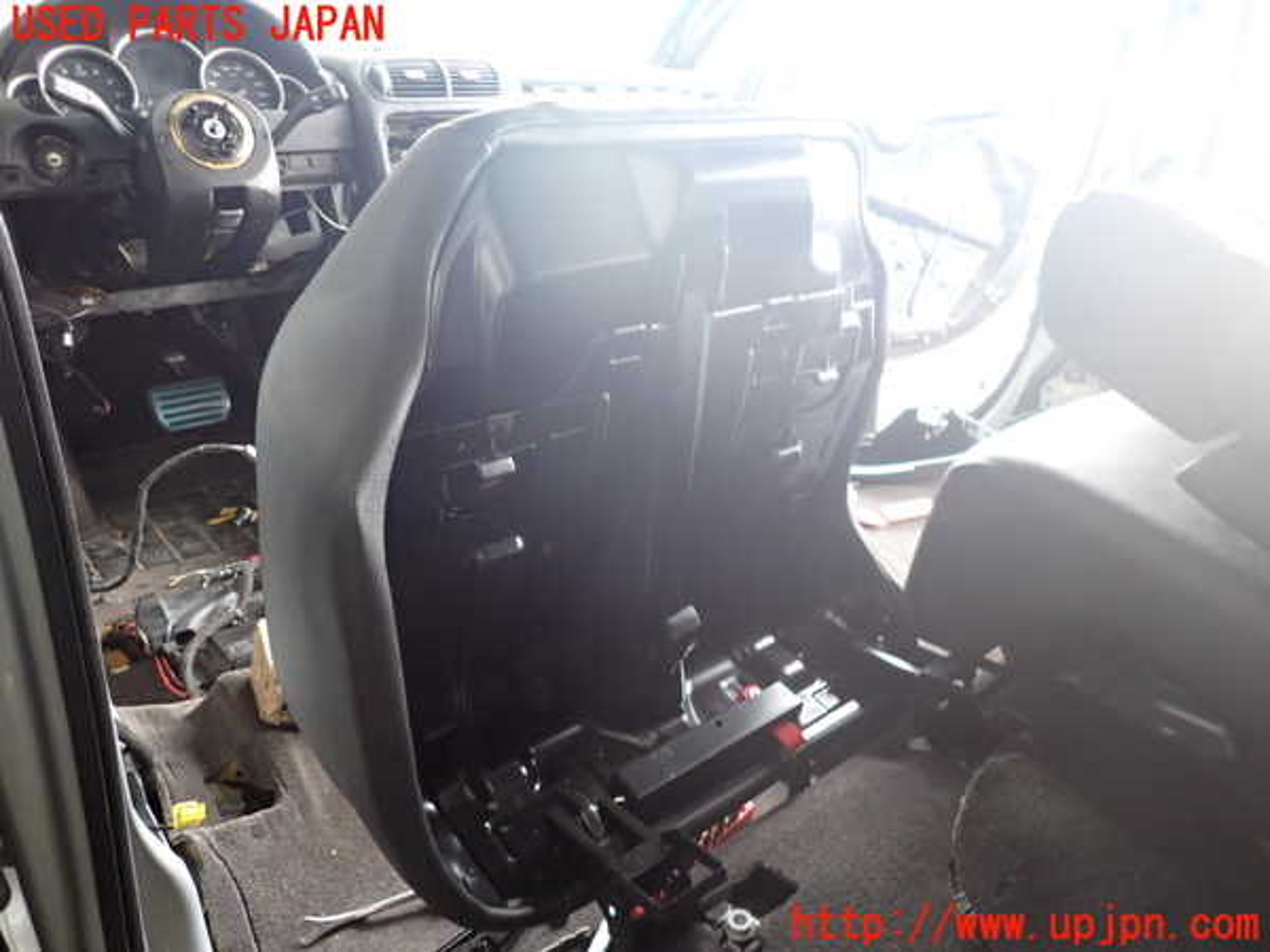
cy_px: 476
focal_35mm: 25
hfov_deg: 69.4
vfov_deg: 54.9
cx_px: 635
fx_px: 917
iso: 250
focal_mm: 4.5
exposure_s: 1/30
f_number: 2
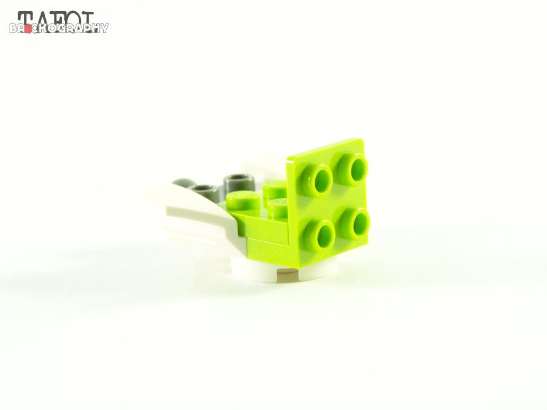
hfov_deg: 16.8
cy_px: 205
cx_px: 274
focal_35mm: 117
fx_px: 1849
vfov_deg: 12.7
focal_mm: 19.4
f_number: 3.6
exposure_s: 1/60
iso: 400
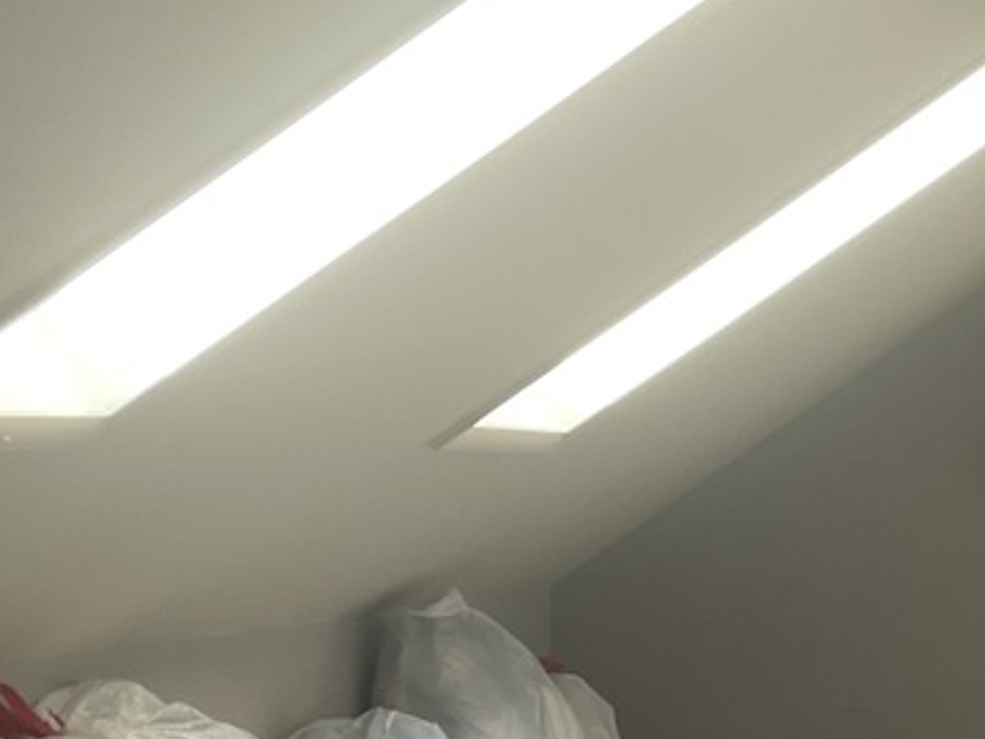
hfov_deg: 18.1
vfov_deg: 14.4
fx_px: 2846
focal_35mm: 100
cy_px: 829
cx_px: 1354
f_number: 1.6
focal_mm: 5.1
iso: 64
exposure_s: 1/60
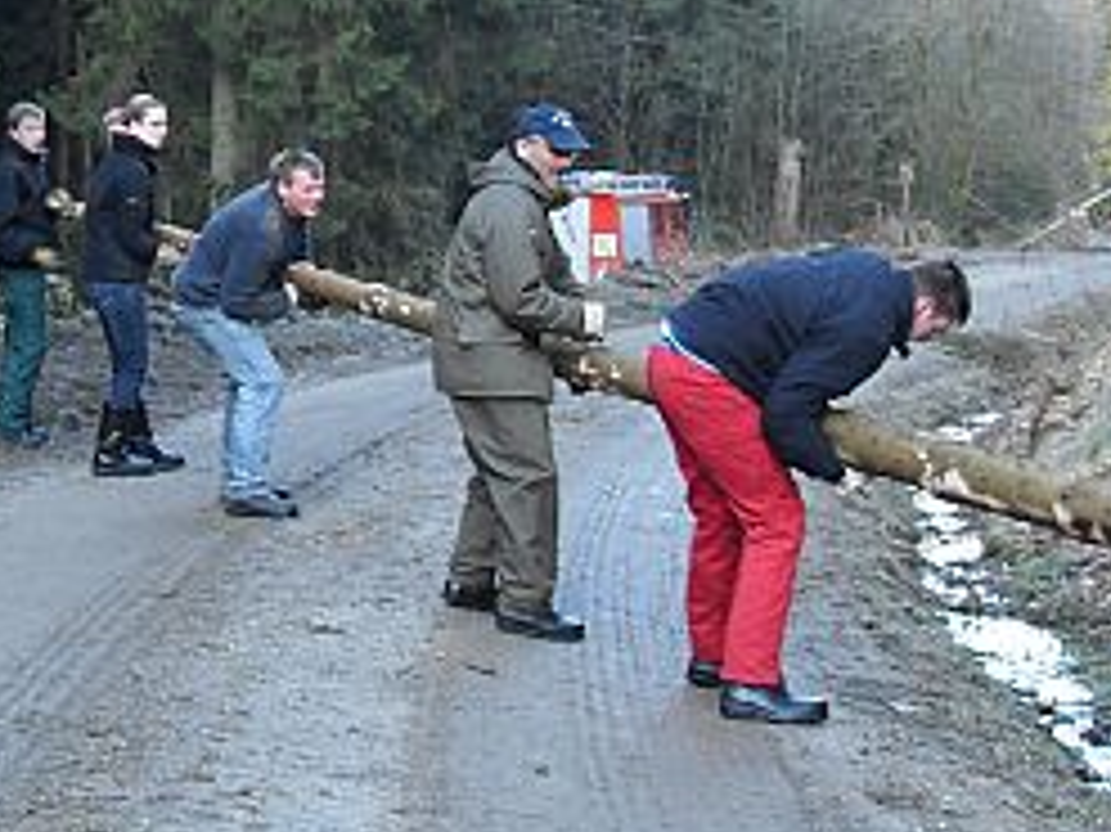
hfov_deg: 22.3
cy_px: 67
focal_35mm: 88
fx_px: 2823
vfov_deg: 16.5
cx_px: 553
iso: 100
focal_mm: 6.3
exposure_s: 1/45
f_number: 2.8
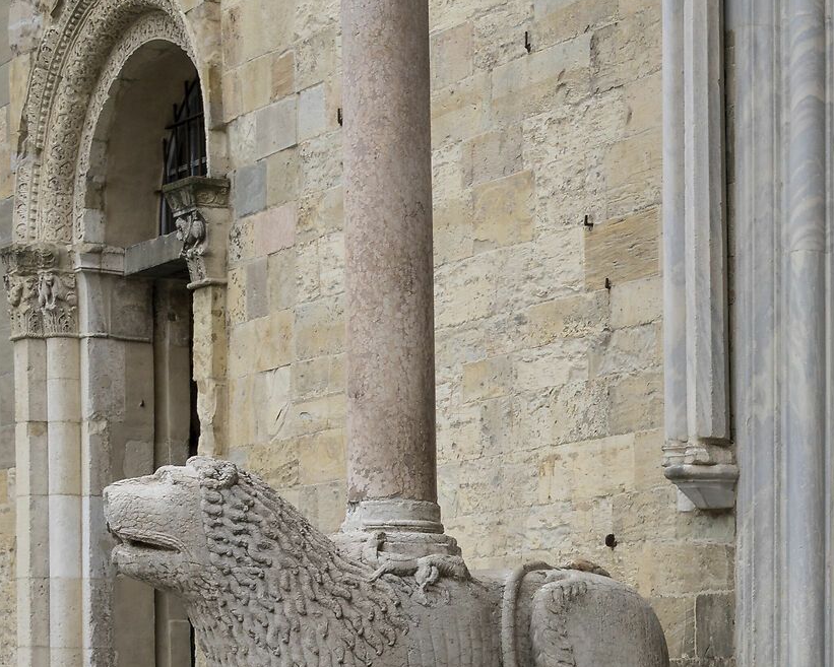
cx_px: 1067
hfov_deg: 17.0
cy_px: 809
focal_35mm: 107
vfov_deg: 14.0
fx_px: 2641
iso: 200
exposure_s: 1/60
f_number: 11
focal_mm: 39
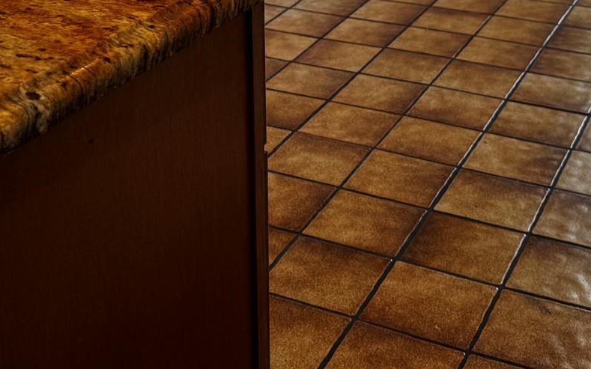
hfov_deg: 31.1
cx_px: 273
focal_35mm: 66
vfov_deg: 18.7
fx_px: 1063
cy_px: -73
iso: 100
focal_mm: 6.76
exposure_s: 1/165
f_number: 1.78
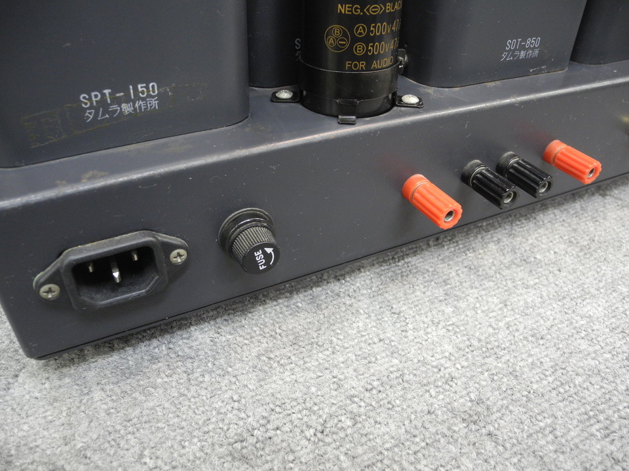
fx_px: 509
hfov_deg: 63.4
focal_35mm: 28
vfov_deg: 49.7
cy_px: 236
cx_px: 314
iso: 400
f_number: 2.8
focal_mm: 6
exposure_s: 1/28.4
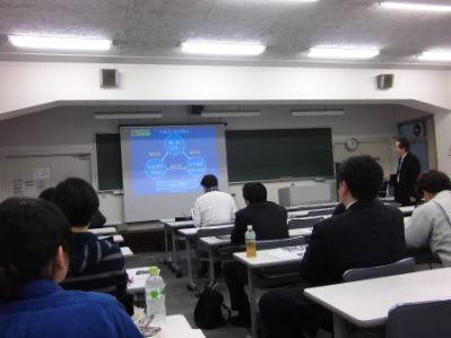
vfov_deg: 45.4
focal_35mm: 31
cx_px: 226
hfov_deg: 58.4
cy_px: 169
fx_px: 404
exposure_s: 1/60
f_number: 2.9
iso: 200
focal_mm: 5.5
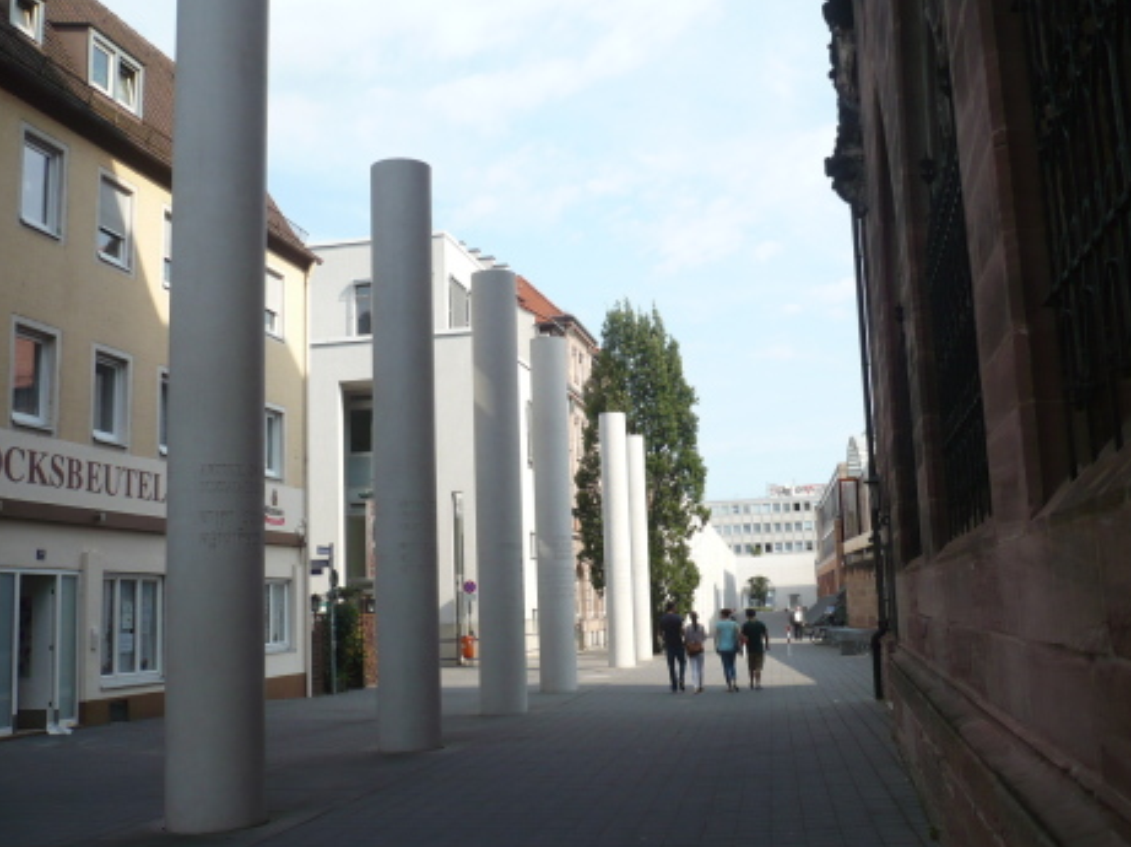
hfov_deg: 49.0
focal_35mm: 38
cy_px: 411
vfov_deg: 37.7
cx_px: 604
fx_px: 1241
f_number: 8
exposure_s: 1/160
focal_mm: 5.8
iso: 100
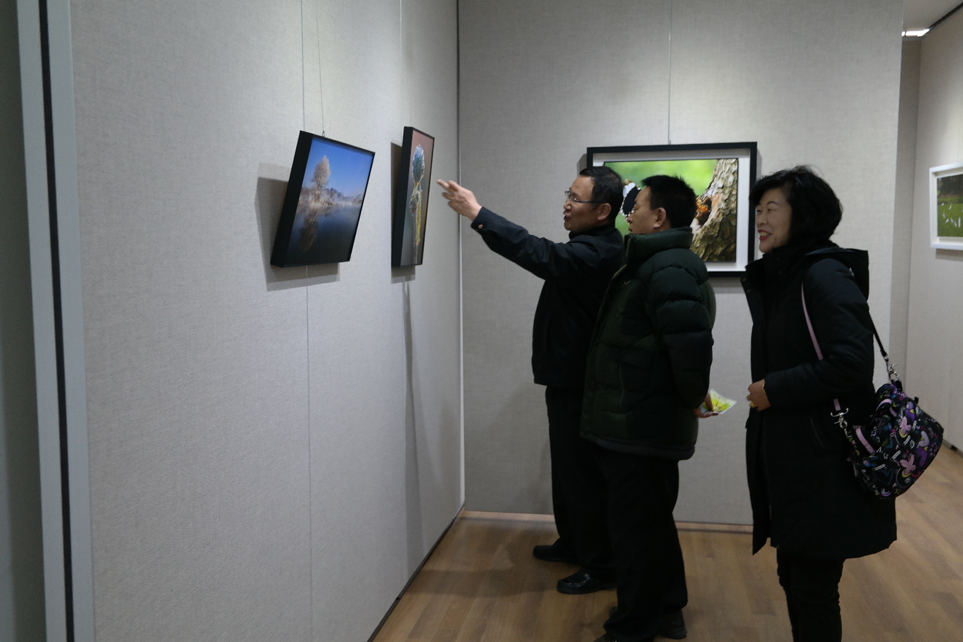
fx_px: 883
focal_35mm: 33
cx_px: 482
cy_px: 321
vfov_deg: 40.0
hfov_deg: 57.2
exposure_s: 1/40
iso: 400
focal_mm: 22
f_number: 3.5
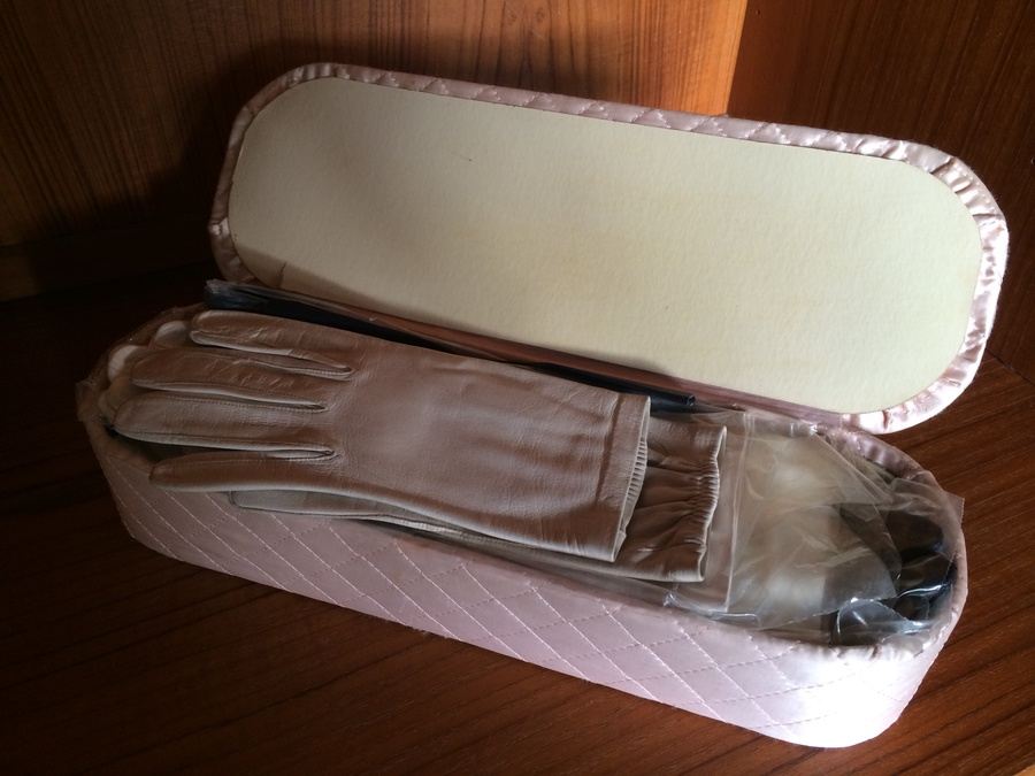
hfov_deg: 60.0
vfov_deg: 46.8
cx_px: 518
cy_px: 388
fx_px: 897
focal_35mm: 30
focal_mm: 4.12
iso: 125
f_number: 2.2
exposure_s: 1/30
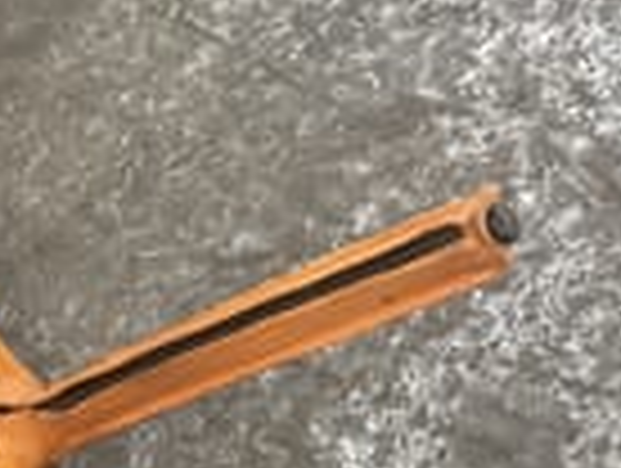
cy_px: 326
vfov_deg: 14.1
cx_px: -86
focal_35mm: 105
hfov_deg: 17.9
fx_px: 1887
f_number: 1.8
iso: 250
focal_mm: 3
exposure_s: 1/33
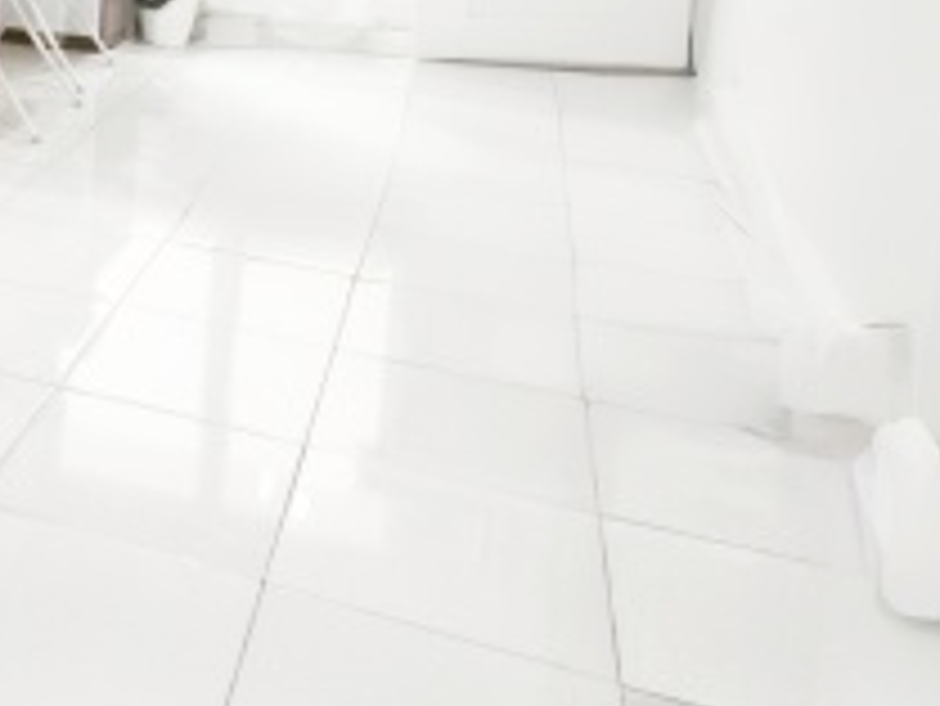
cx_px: -173
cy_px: -22
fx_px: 1196
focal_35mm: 44
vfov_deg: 30.3
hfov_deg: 34.7
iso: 320
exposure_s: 1/33.3
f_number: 2.2
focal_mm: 1.91
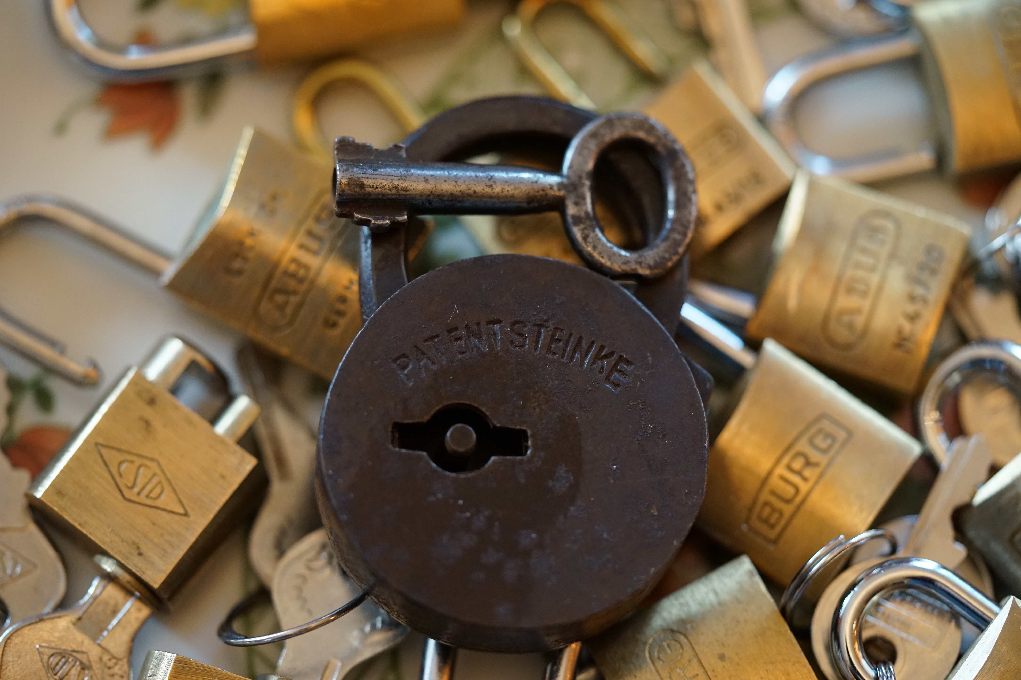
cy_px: 340
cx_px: 510
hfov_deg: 22.6
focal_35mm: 90
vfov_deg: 15.2
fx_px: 2552
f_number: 2.8
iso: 3200
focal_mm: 90
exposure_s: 1/100
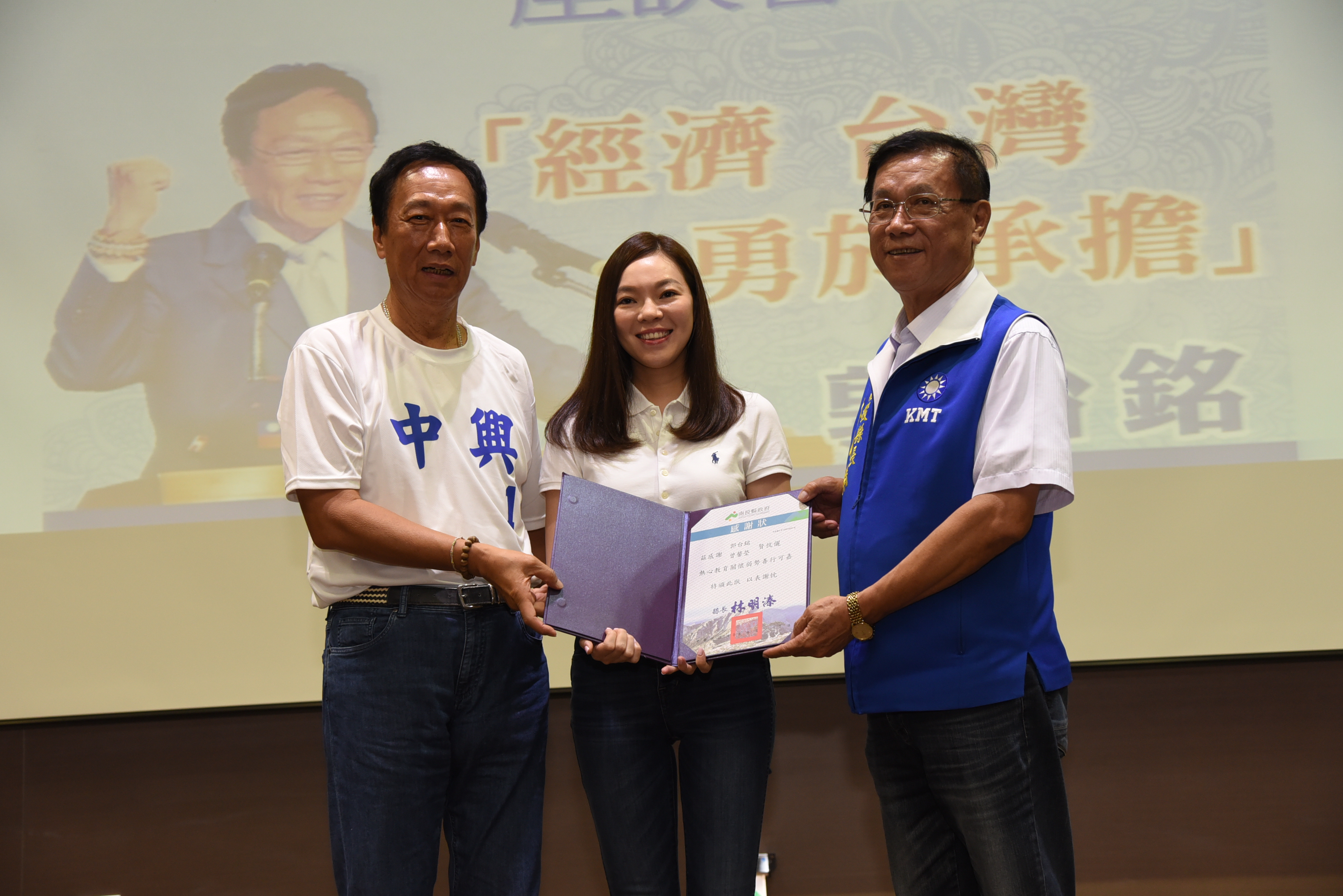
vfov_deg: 25.5
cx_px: 668
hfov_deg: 37.5
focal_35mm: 53
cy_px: 451
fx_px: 1978
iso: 1600
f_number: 4.5
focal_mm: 52
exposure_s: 1/200
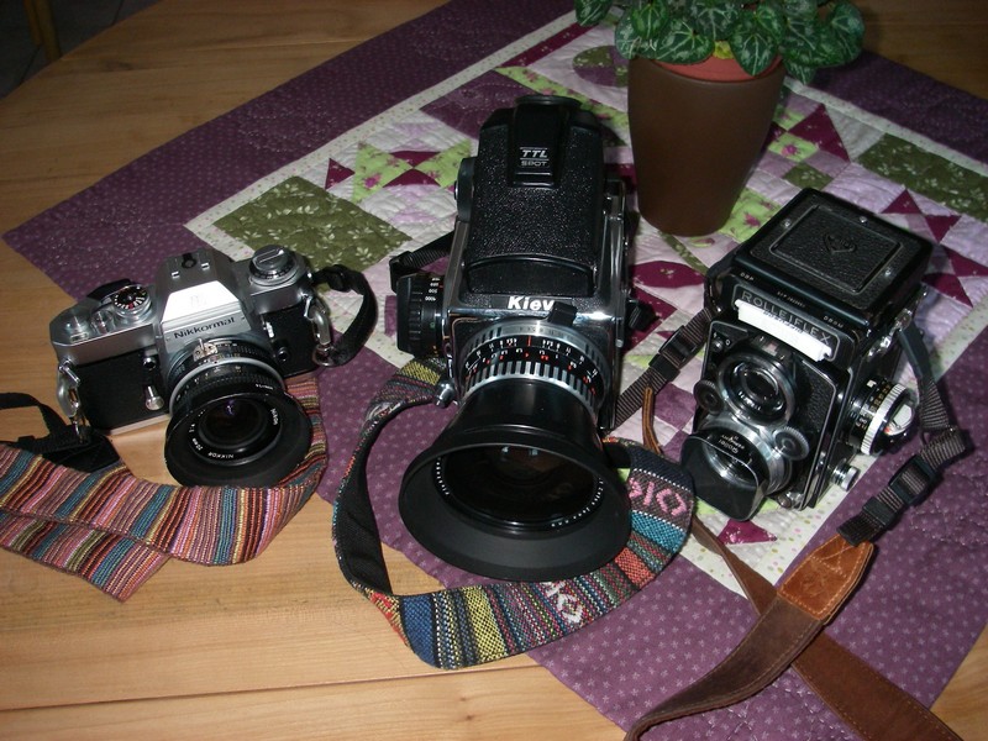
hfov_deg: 49.0
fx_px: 1085
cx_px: 494
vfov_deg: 37.7
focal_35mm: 38
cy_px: 370
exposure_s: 1/40
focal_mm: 6.3
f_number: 3.3
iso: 200
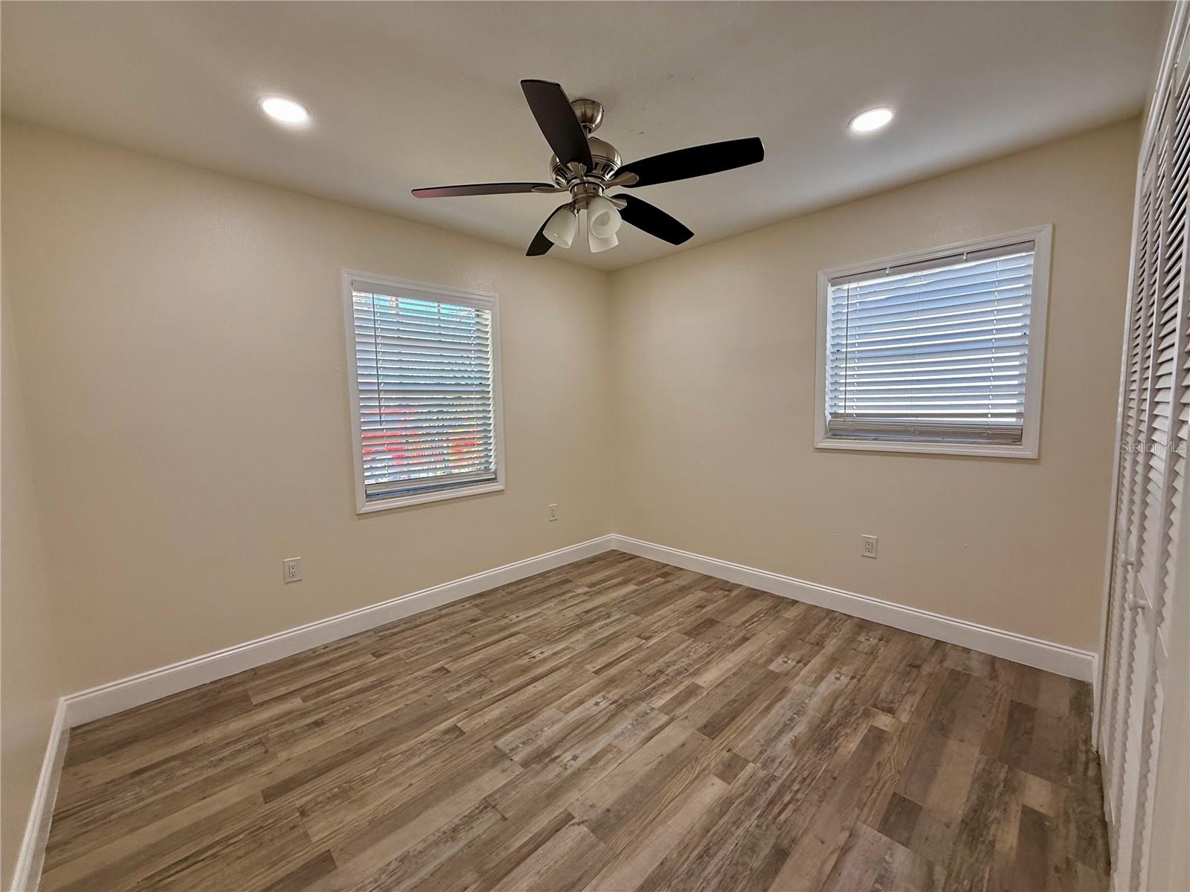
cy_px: 446
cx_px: 595
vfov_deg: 85.7
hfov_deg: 102.1
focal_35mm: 14
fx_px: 481
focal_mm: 2.22
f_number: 2.2
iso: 80
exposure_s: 1/120
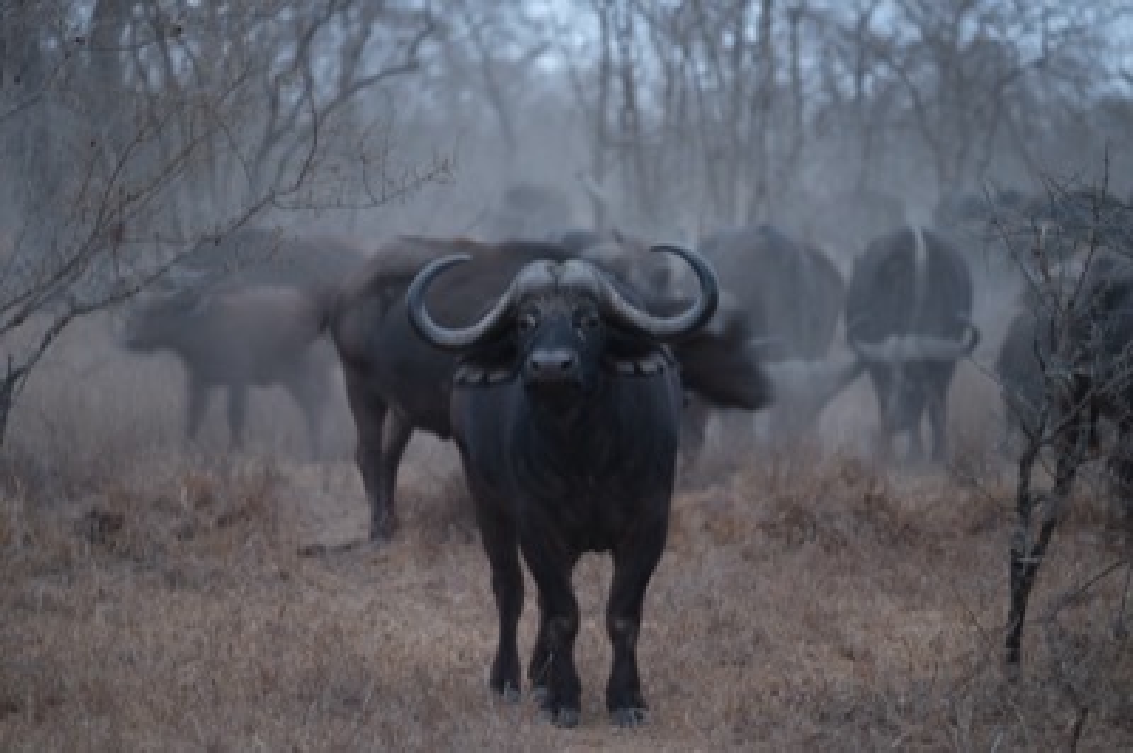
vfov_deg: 6.5
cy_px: 376
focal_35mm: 210
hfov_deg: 9.8
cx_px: 566
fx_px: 6604
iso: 800
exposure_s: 1/3.5
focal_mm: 140
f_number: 2.8
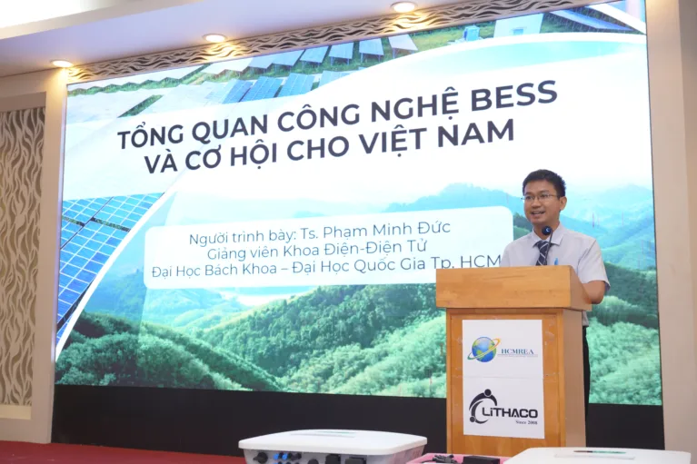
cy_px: 232
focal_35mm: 42
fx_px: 811
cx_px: 348
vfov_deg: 32.0
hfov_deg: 46.5
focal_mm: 41.9
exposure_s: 1/160
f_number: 4
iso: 1600
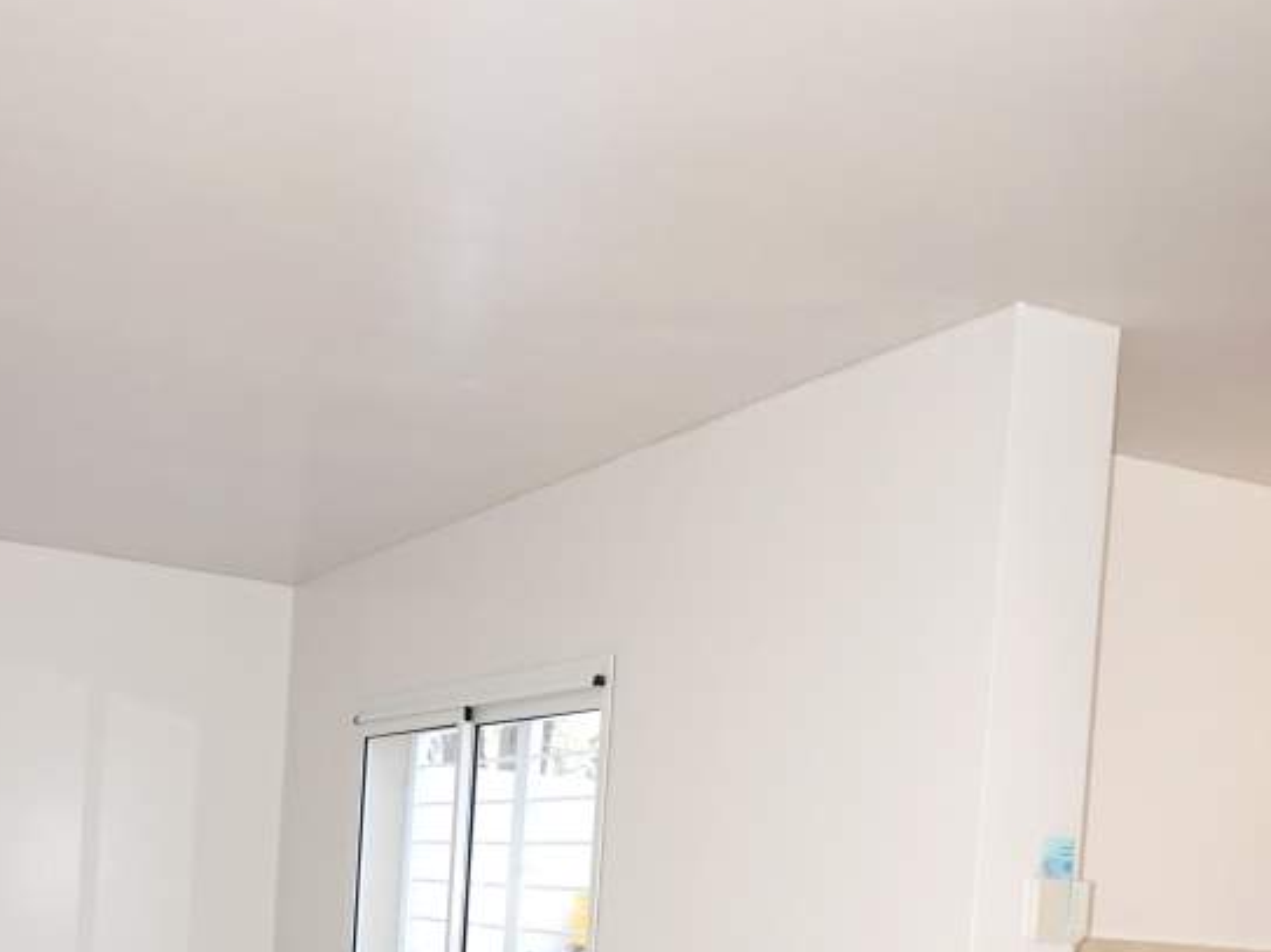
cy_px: 992
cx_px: 523
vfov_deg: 26.7
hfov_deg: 37.4
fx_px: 1872
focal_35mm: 51
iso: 400
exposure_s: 1/160
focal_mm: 16
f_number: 4
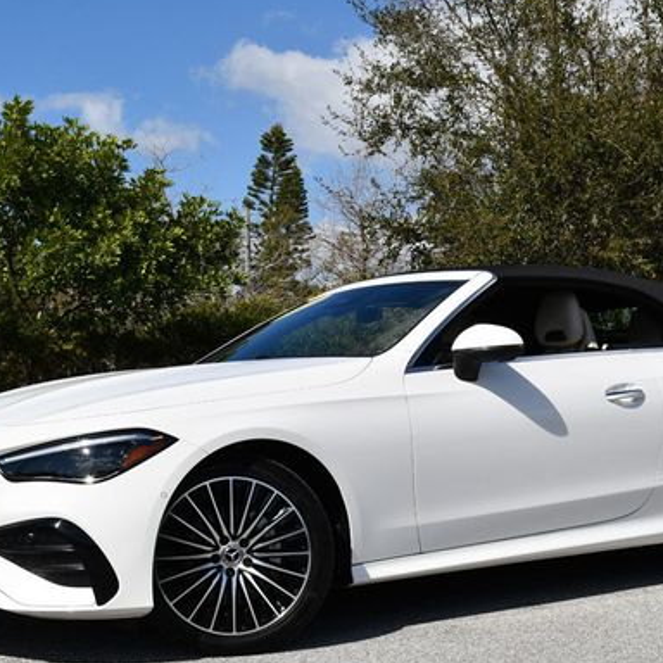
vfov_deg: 25.4
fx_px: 1474
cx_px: 366
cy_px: 345
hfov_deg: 25.3
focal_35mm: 68
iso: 100
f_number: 10
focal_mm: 24
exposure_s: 1/400
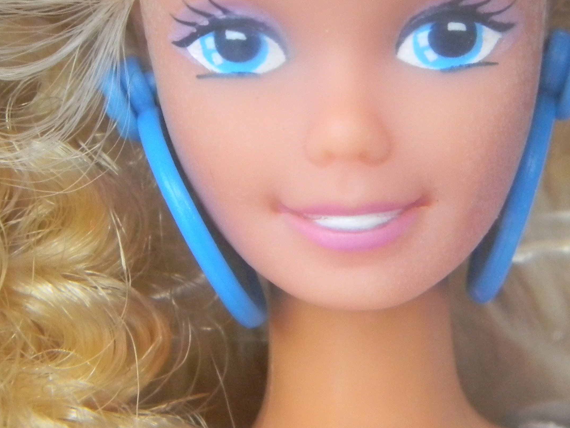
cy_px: 126
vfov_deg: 9.6
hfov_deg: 12.7
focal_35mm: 155
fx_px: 2552
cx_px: 370
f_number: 4.5
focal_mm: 15.1
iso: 400
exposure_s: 1/92
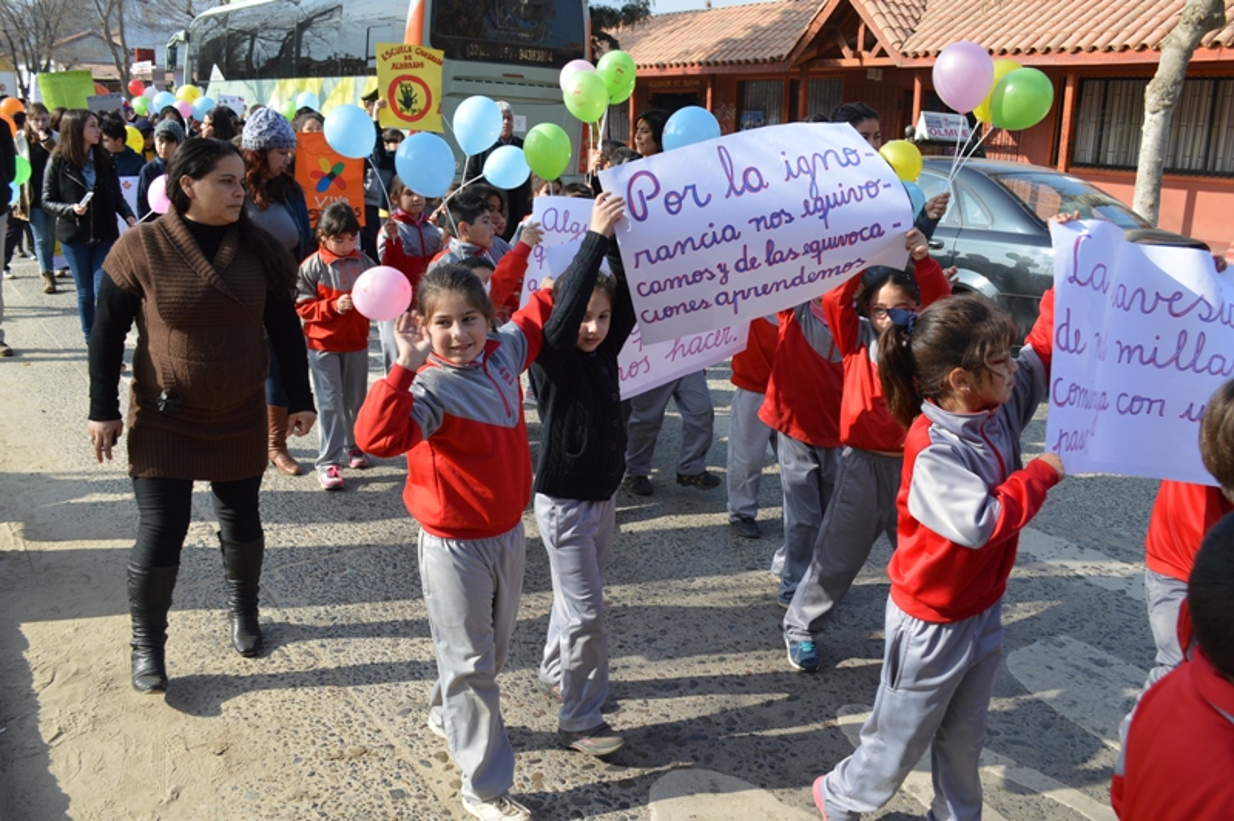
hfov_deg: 62.0
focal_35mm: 30
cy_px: 410
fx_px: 1027
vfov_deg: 43.5
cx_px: 617
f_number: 6.3
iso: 100
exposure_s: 1/160
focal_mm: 20
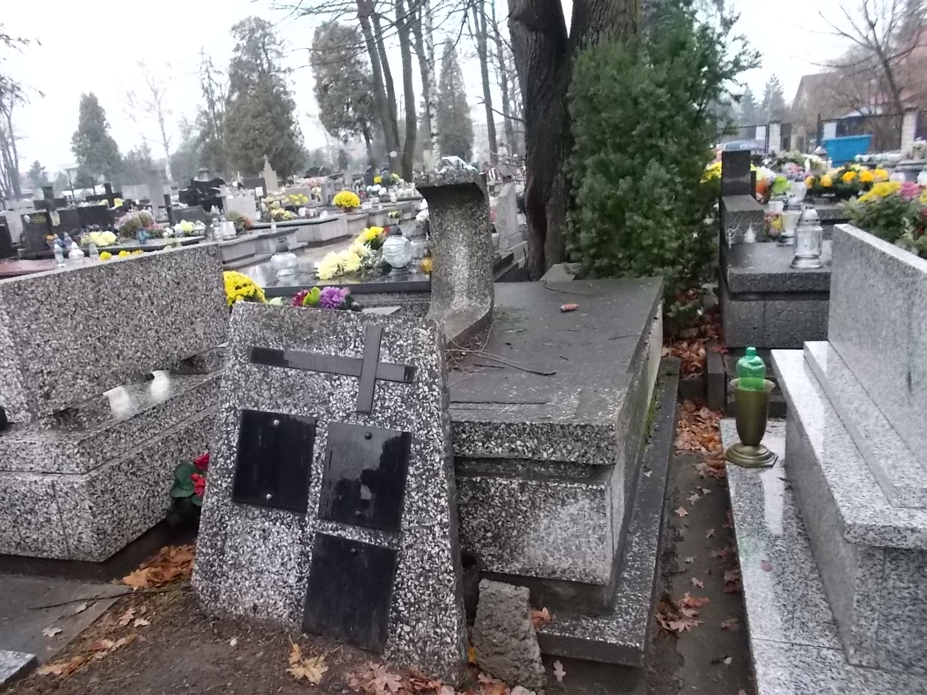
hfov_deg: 67.3
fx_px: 696
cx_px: 464
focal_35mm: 26
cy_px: 348
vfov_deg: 53.1
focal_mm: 4.6
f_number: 3.2
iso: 400
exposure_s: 1/250
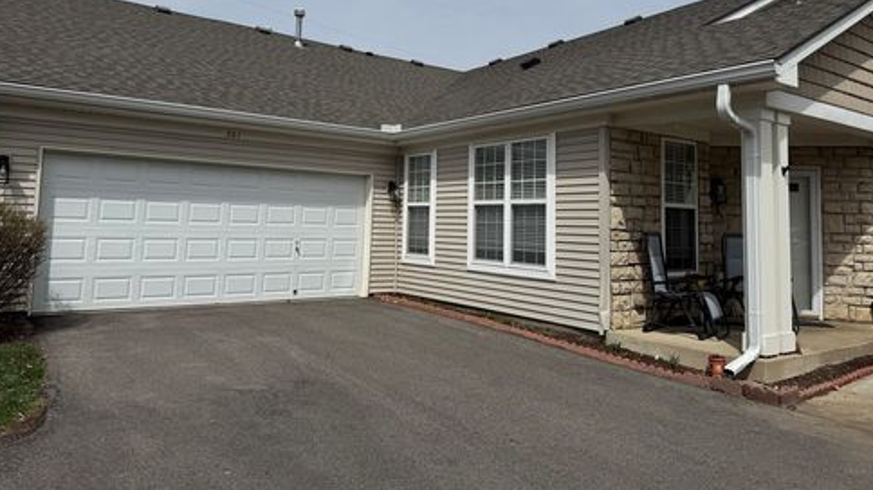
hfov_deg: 69.9
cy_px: 167
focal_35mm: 27
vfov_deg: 42.3
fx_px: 625
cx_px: 427
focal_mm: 6.76
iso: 80
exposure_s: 1/10417
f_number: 1.78
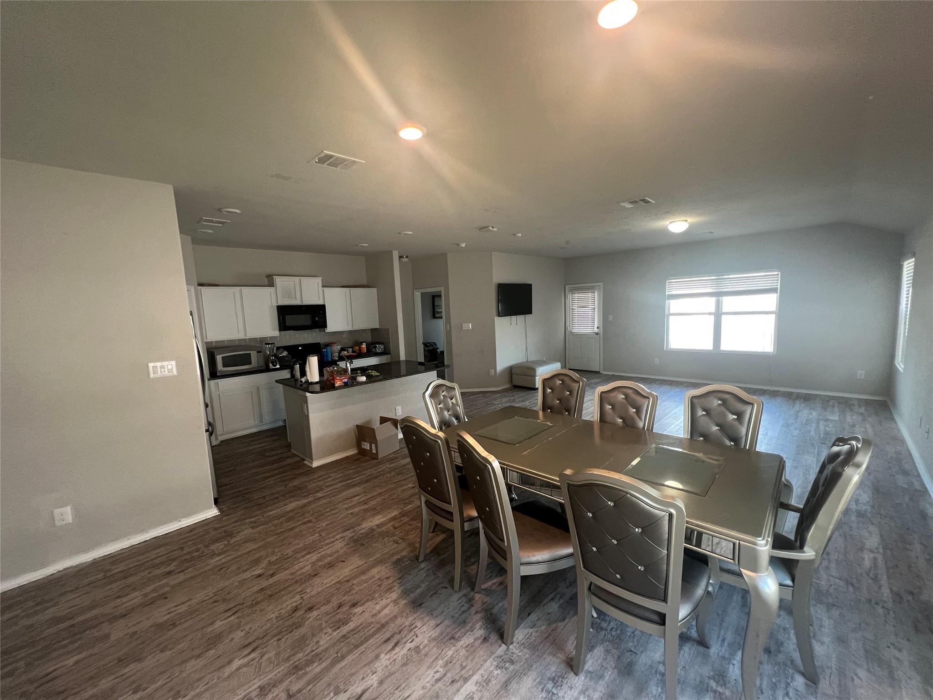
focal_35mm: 13
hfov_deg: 106.2
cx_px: 466
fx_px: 350
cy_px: 350
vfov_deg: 89.9
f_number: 1.8
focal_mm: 1.57
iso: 200
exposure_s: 1/60
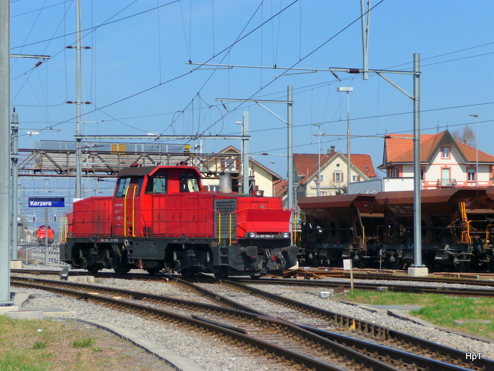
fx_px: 1470
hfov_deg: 19.1
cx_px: 247
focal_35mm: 103
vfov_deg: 14.4
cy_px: 186
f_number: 4.7
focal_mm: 17.5
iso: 100
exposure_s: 1/800
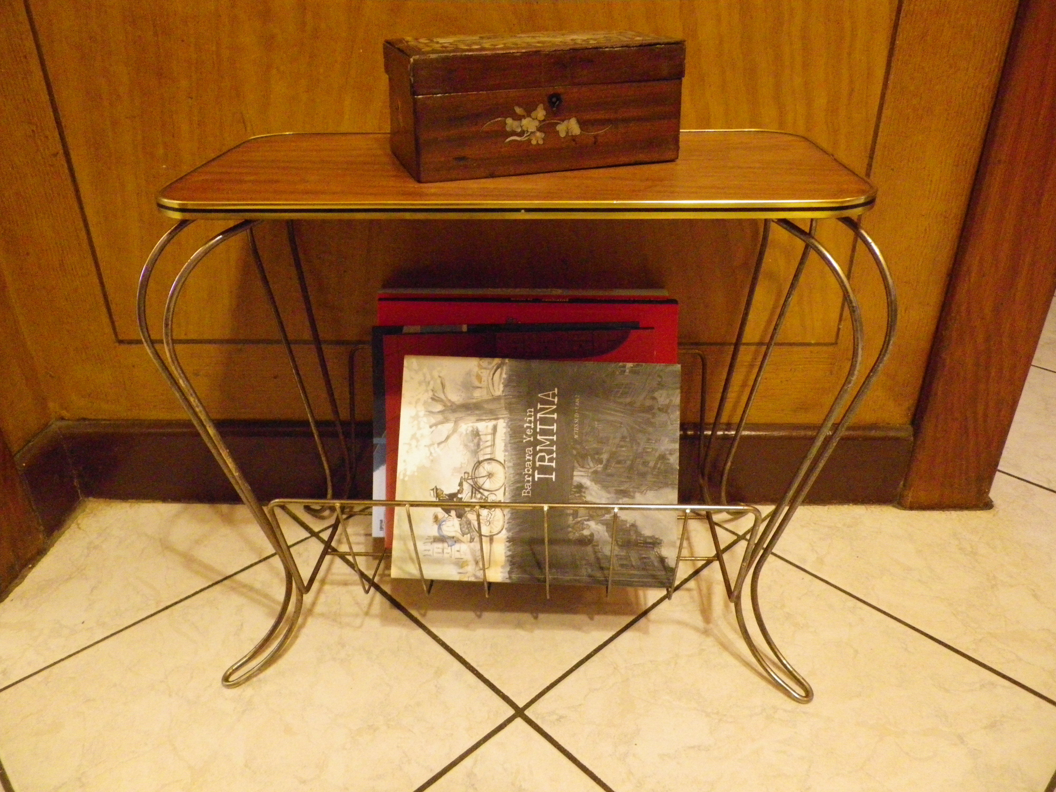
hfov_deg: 63.4
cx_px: 528
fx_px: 854
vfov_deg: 49.7
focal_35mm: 28
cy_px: 396
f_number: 2.6
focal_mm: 4.9
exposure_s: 1/25
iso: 800
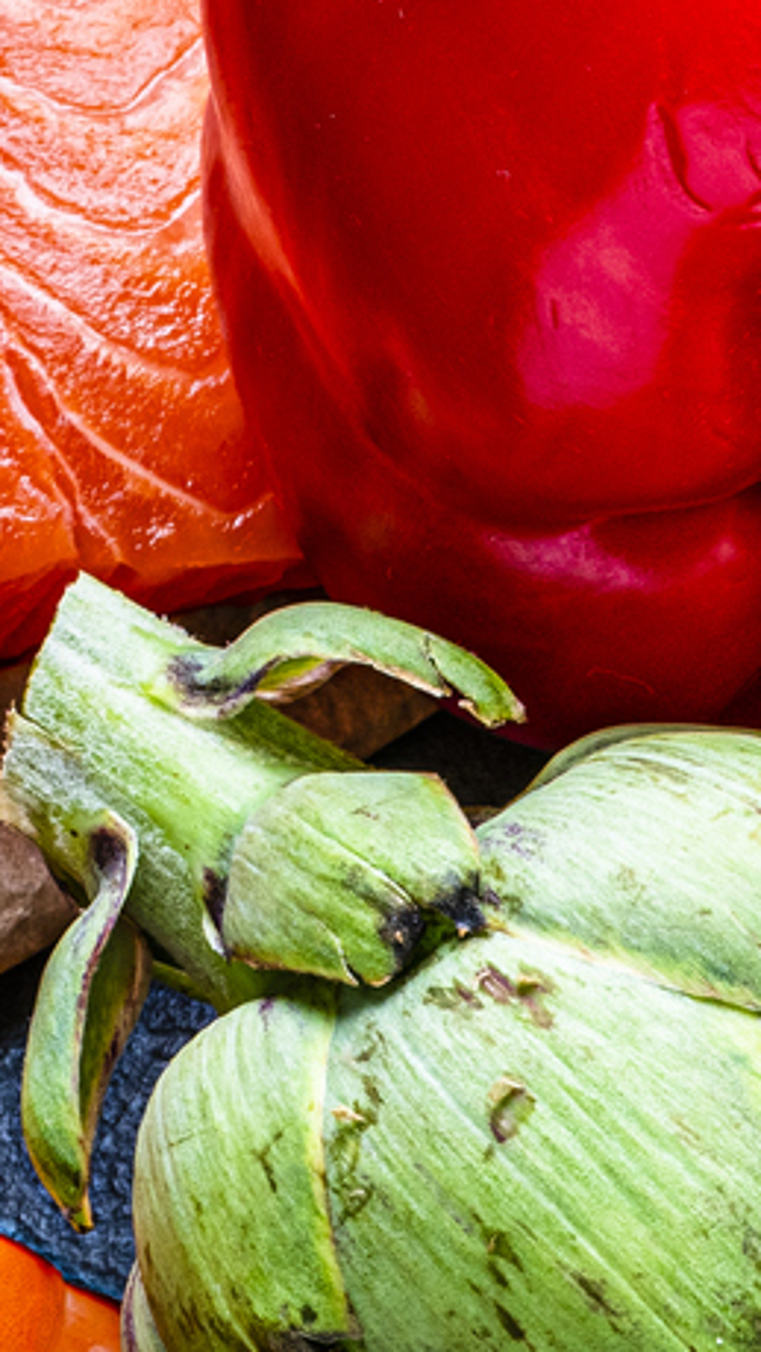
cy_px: 2025
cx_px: 1595
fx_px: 6918
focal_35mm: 193
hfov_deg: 6.1
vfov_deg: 10.8
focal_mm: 40
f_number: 11
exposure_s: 1/100
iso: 100
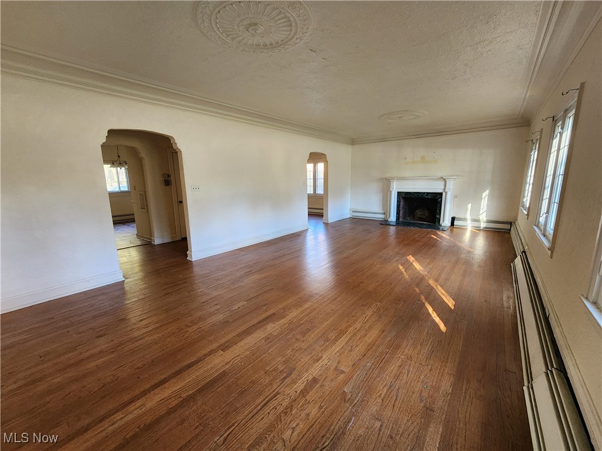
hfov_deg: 106.2
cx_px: 301
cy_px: 226
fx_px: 226
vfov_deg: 89.9
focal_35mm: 13
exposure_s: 1/60
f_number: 2.2
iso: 400
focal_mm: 2.2
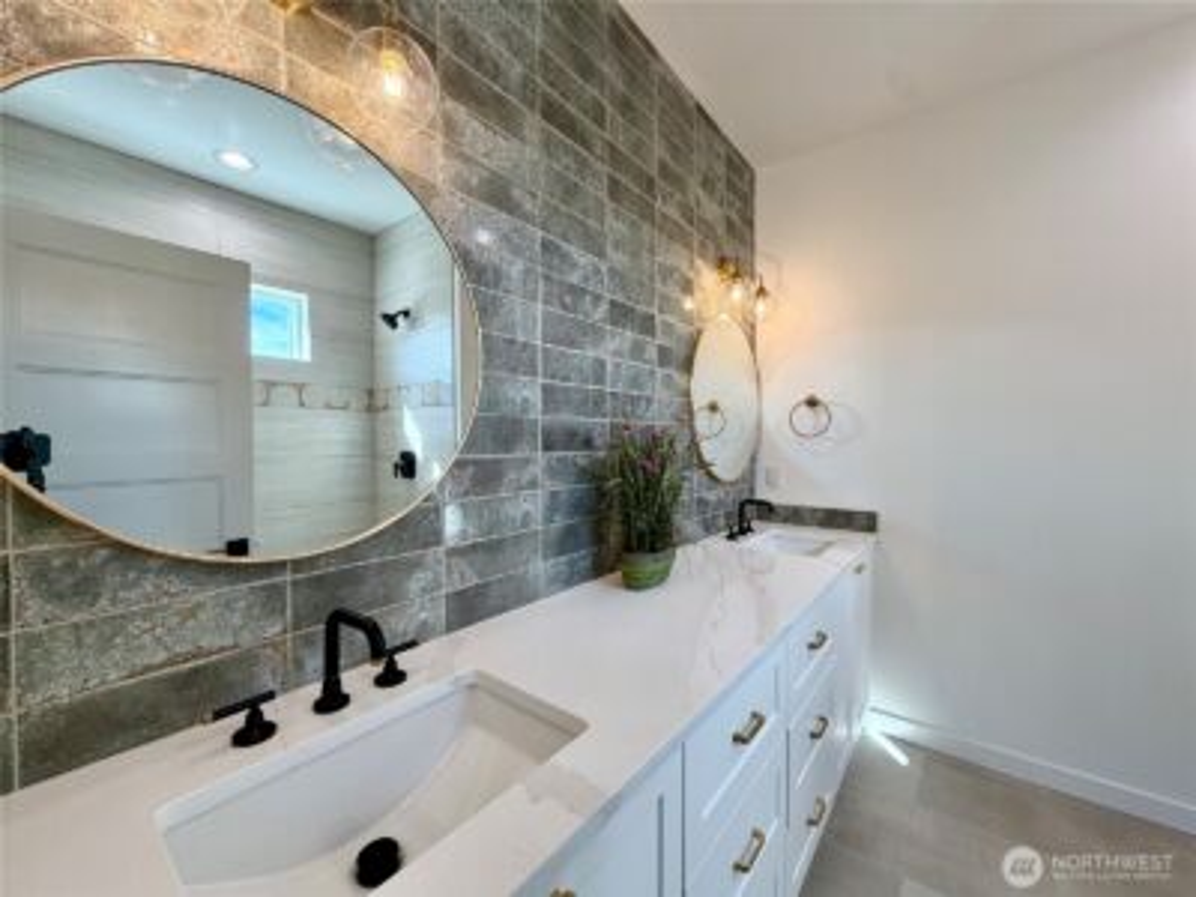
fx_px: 484
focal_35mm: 14
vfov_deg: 85.7
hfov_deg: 102.1
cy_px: 448
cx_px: 598
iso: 64
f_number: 2.2
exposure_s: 1/120
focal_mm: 2.22
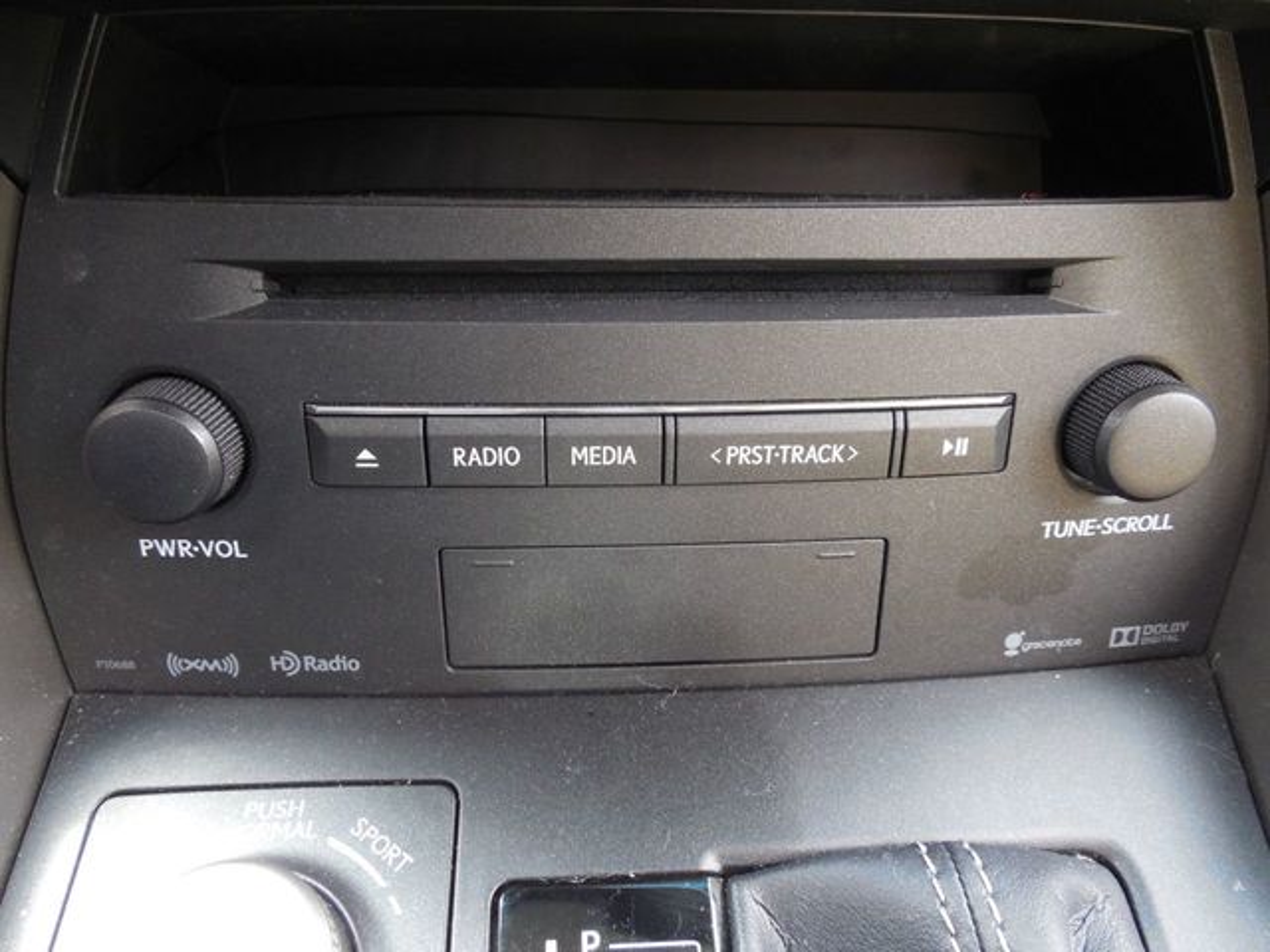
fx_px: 917
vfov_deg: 54.9
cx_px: 635
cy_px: 476
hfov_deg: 69.4
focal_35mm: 25
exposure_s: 1/30
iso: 200
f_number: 3.3
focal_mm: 4.5
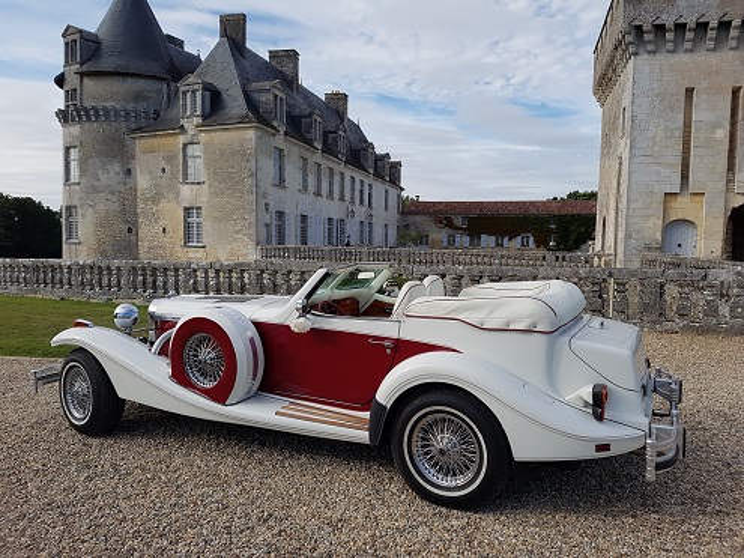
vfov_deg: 53.0
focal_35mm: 26
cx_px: 372
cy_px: 279
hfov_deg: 67.3
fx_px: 559
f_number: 1.7
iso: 50
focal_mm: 4.2
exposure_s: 1/2488
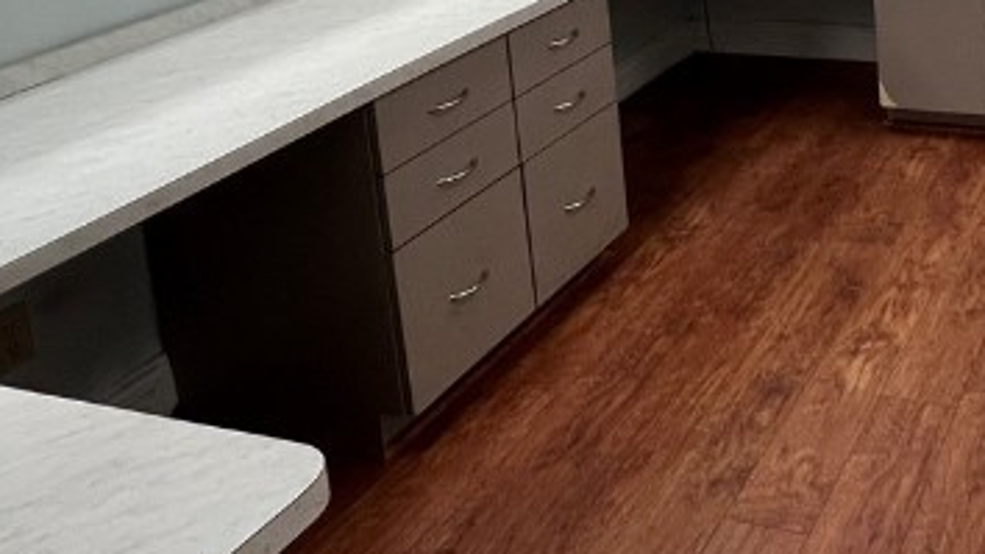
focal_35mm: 41
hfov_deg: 44.4
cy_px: -142
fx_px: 1071
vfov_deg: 25.5
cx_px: 910
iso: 100
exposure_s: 1/120
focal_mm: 1.57
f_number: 1.8
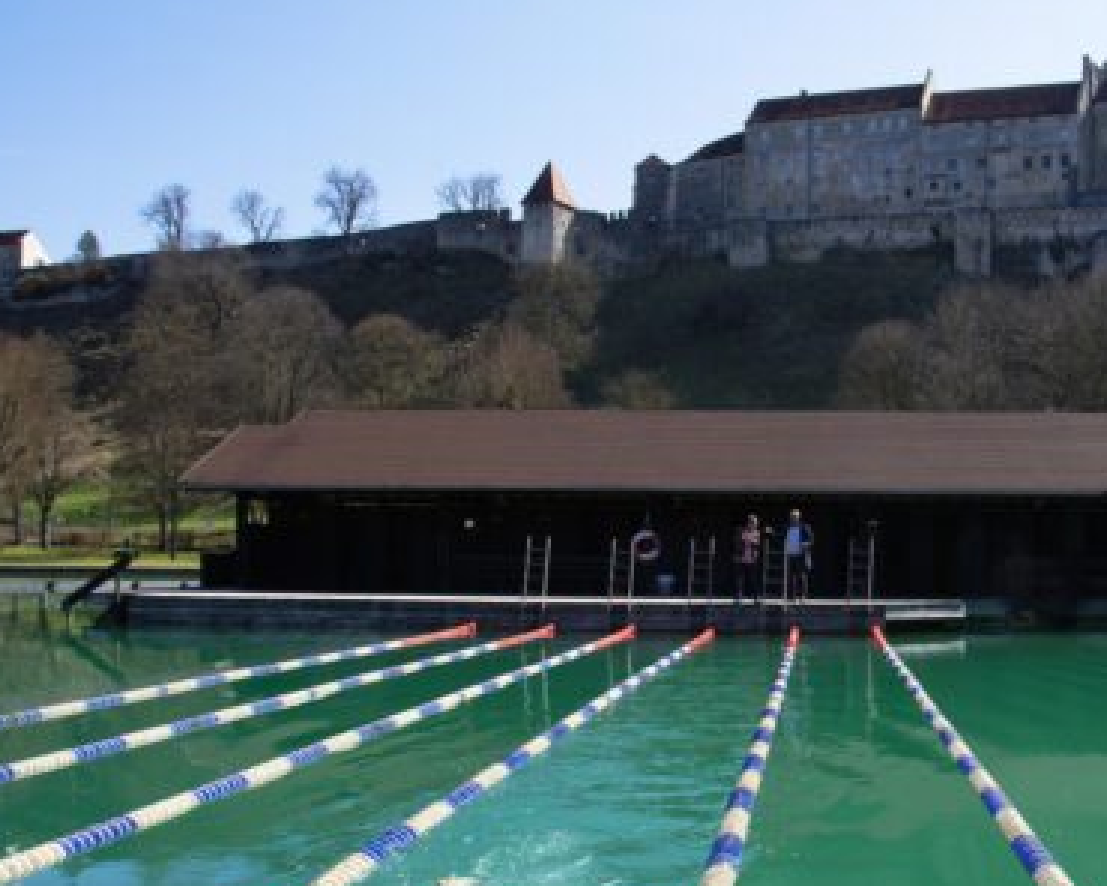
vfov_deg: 38.3
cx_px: 778
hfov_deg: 46.0
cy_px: 518
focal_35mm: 39
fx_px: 1270
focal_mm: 17
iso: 320
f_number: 8
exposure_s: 1/500
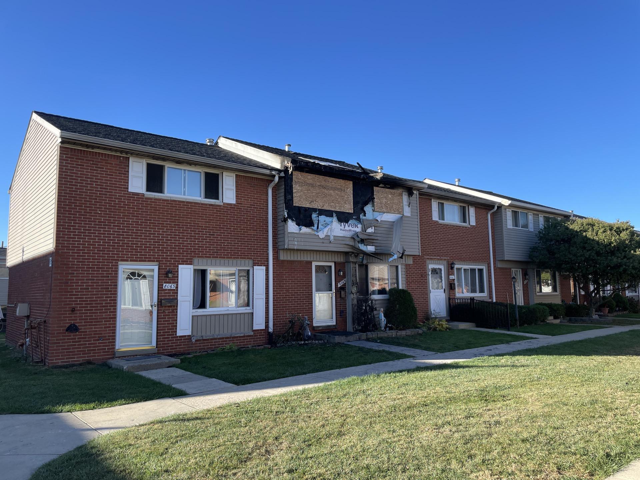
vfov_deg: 53.1
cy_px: 240
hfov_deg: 67.3
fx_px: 481
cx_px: 320
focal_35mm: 26
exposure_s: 1/1335
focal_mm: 4.2
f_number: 1.6
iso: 32
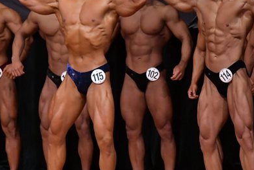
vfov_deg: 2.7
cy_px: 80
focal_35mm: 501
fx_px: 3536
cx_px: 236
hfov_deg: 4.1
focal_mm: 170
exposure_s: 1/400
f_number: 5.6
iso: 5000
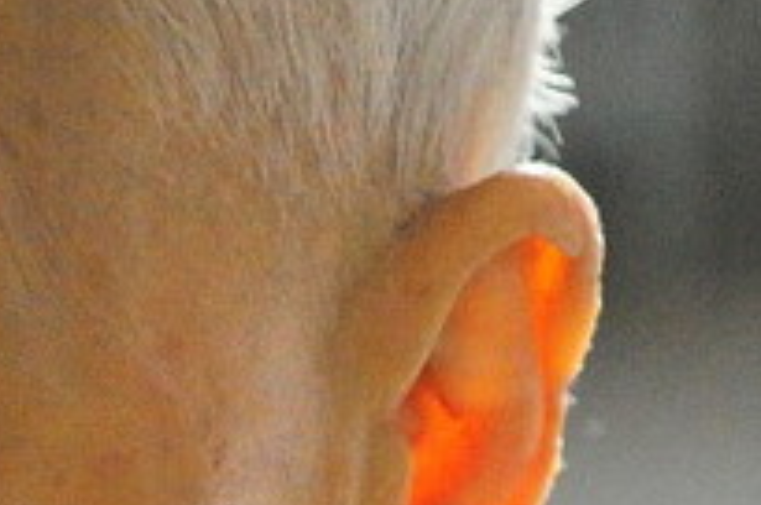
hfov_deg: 6.3
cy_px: 492
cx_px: -442
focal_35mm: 322
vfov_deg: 4.2
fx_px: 6796
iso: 6400
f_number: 4
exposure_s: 1/60
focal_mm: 55
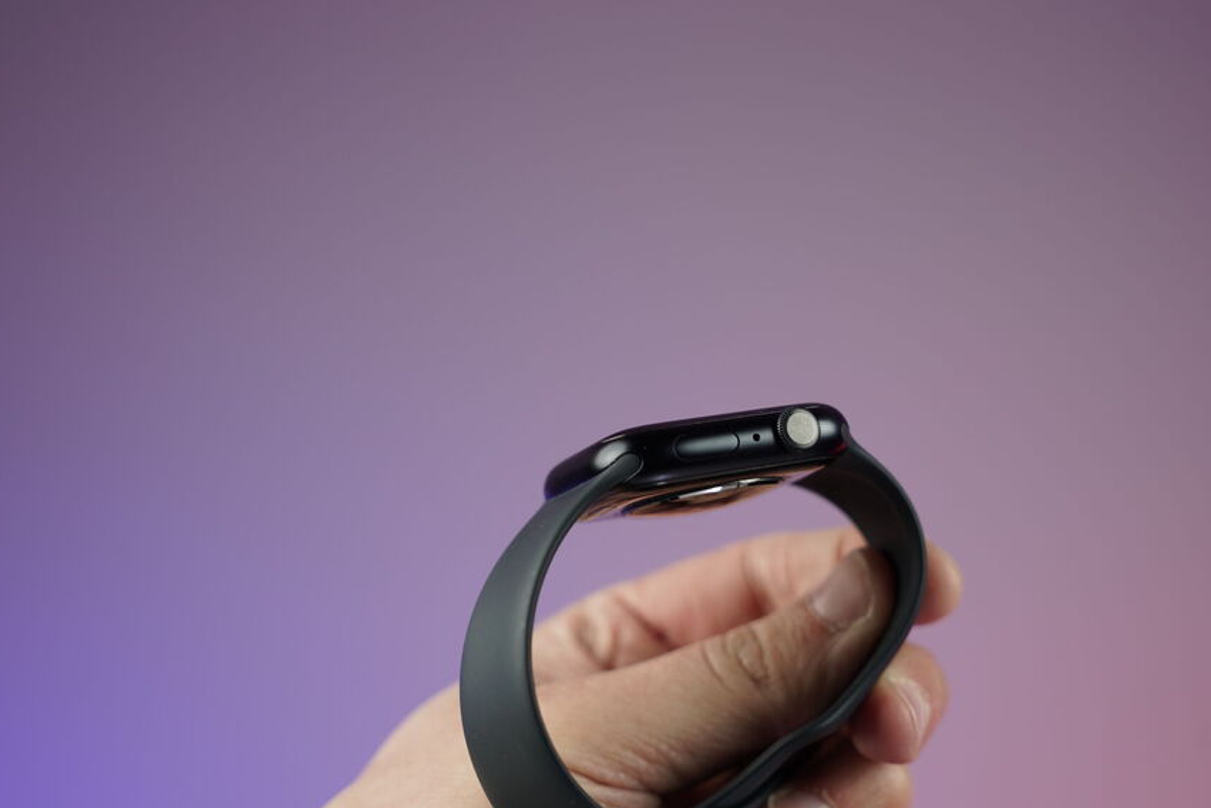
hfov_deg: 37.5
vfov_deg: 25.5
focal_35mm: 53
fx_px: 1783
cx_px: 623
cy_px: 434
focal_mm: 47
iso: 125
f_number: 4
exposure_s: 1/50
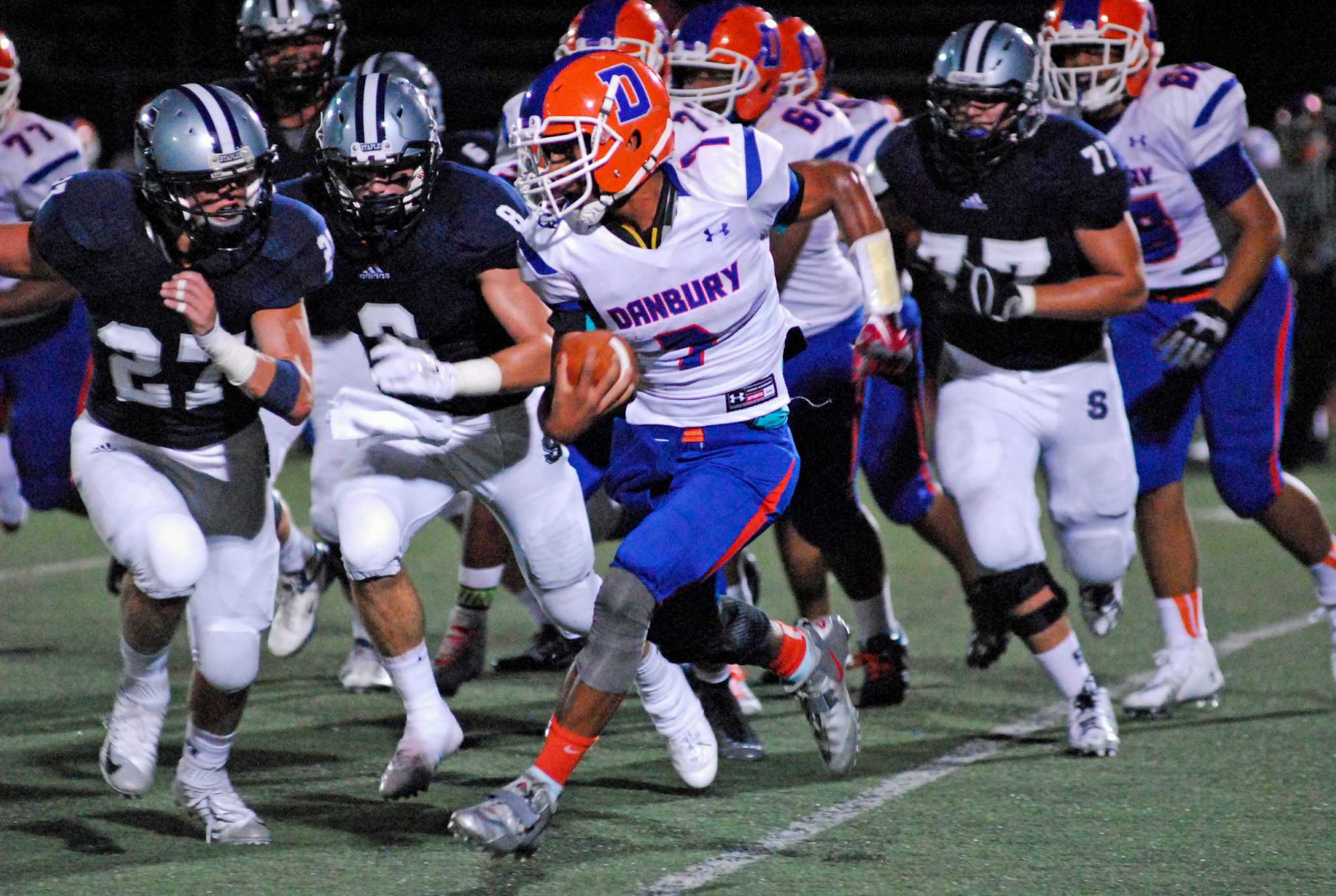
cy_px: 448
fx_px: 11154
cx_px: 668
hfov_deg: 6.9
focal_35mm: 300
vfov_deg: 4.6
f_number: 3.5
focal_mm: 200
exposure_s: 1/350
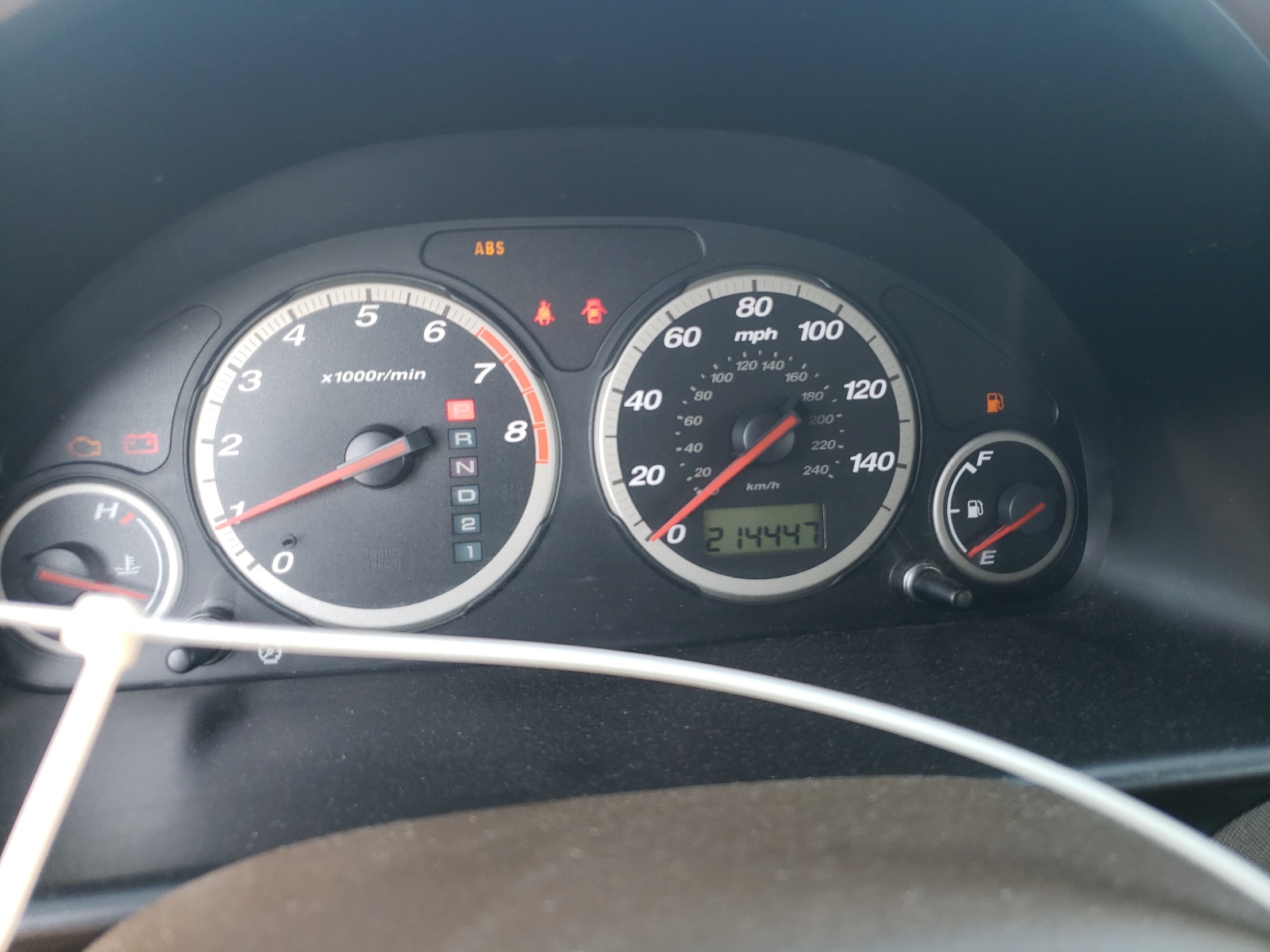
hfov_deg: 67.3
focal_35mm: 26
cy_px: 476
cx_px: 635
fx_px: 954
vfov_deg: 53.1
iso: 52
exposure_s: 1/50
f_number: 1.5
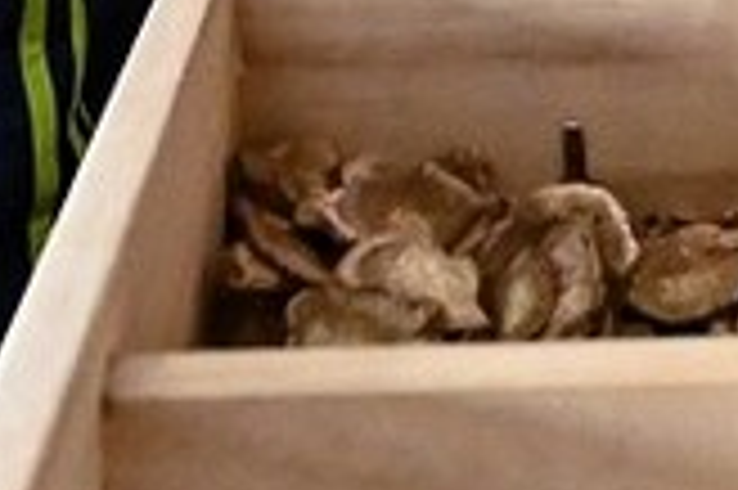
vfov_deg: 10.3
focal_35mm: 117
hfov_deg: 17.2
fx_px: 2396
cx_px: 684
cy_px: -629
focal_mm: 16
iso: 8000
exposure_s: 1/125
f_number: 6.3
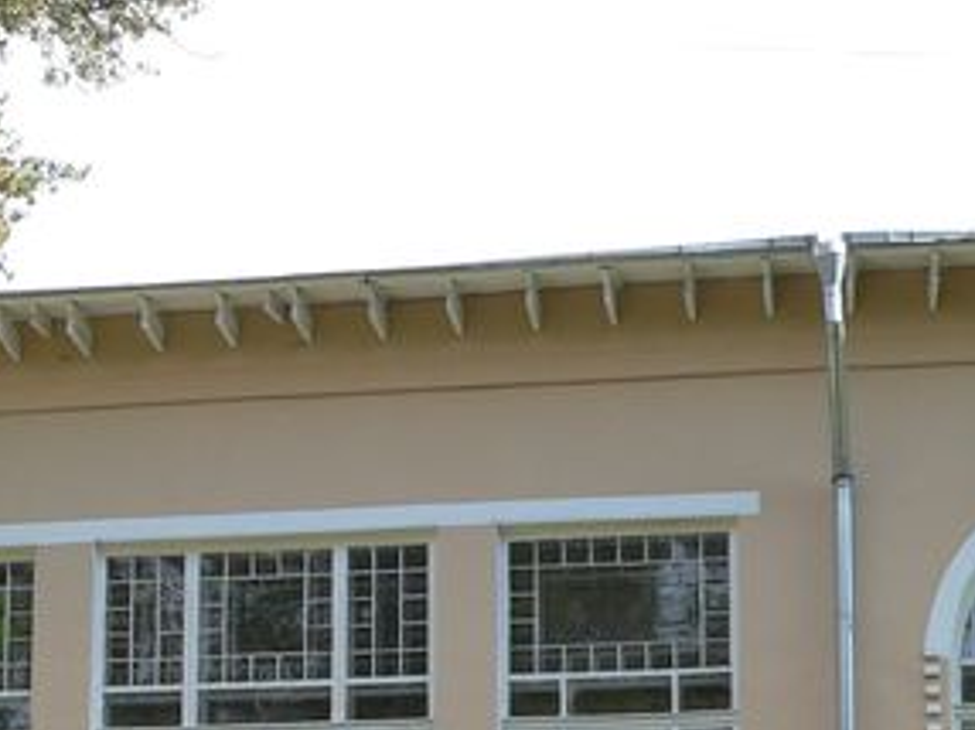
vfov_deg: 12.7
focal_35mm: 112
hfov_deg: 17.5
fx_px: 3152
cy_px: 1020
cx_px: 242
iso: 80
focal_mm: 6.7
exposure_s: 1/200
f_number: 4
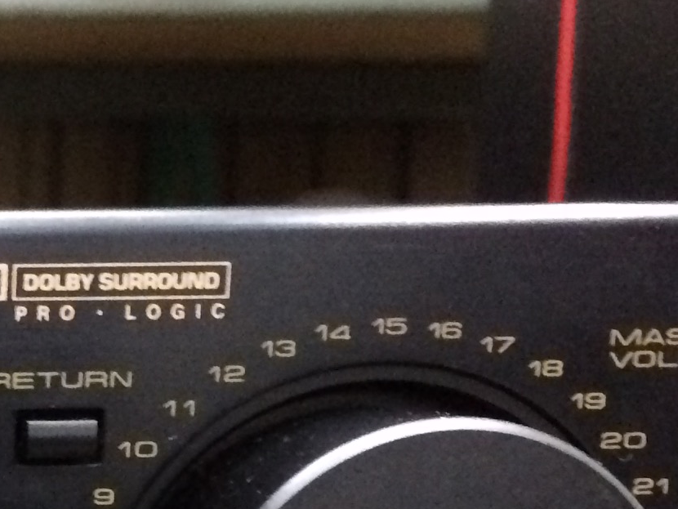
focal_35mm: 114
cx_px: -341
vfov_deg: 12.2
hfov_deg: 15.8
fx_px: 2233
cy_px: 838
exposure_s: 1/17
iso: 400
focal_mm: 4.15
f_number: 2.2
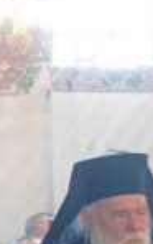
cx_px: 301
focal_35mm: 227
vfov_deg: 9.0
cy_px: 387
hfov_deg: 5.7
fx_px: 1509
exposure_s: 1/160
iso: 2500
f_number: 4
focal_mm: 44
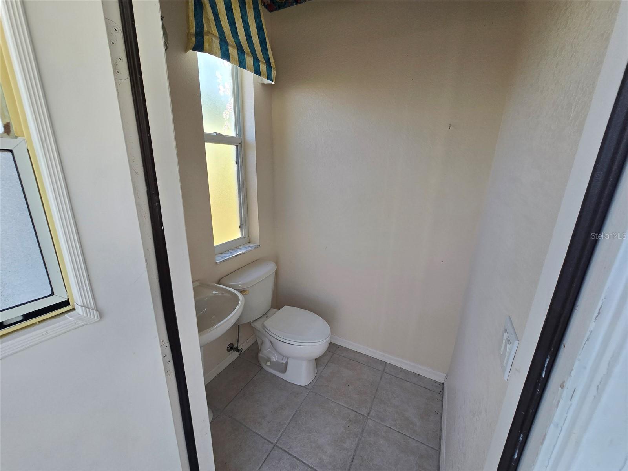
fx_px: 236
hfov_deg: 106.2
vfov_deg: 89.9
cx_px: 314
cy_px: 236
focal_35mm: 13
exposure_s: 1/359
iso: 125
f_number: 2.2
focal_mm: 2.2
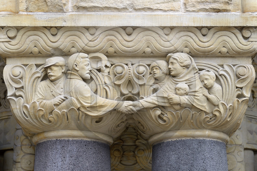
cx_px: 128
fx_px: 500
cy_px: 86
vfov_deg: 19.4
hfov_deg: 28.8
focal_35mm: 70
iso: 400
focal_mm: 70
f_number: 7.1
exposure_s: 1/125
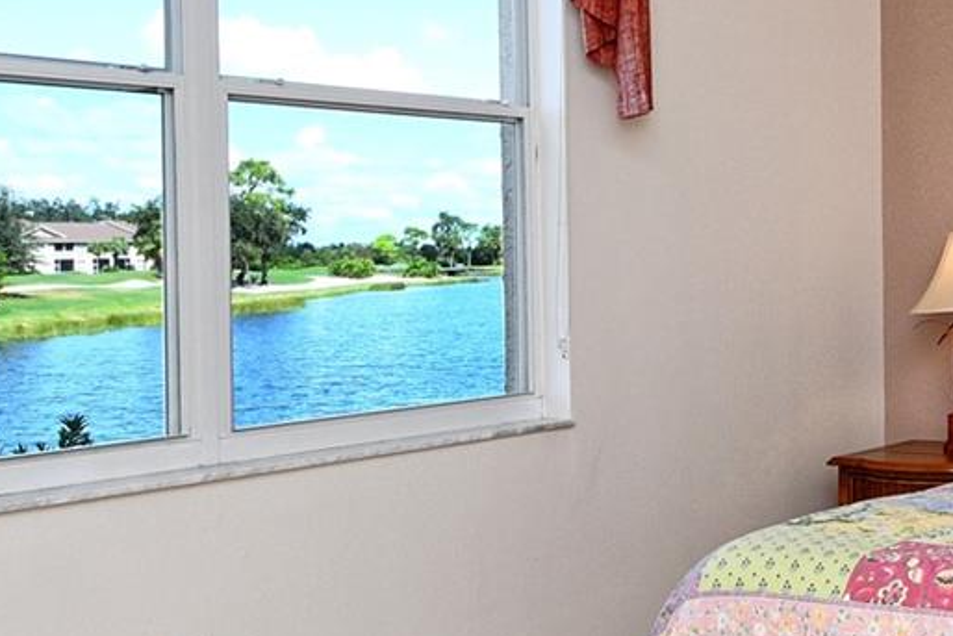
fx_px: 1483
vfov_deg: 24.2
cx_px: 986
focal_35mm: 56
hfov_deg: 32.3
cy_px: 315
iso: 640
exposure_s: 1/250
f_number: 11
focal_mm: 12
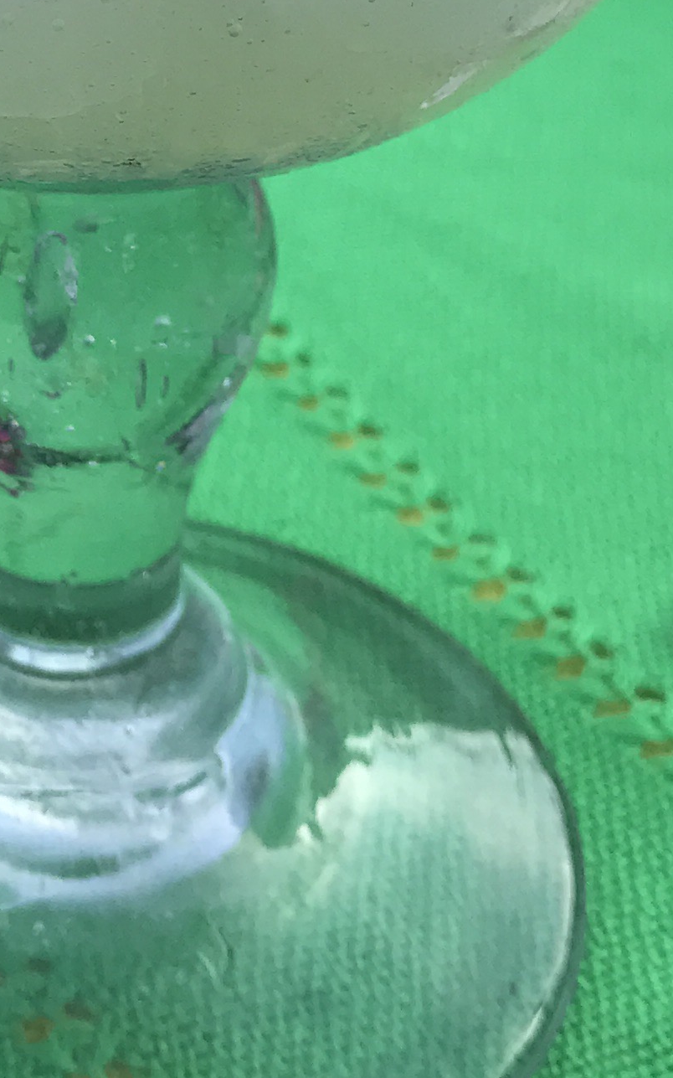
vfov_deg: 21.4
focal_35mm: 93
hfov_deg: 14.0
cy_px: -56
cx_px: 119
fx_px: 2730
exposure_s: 1/547
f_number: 1.8
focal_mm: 3.99
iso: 20
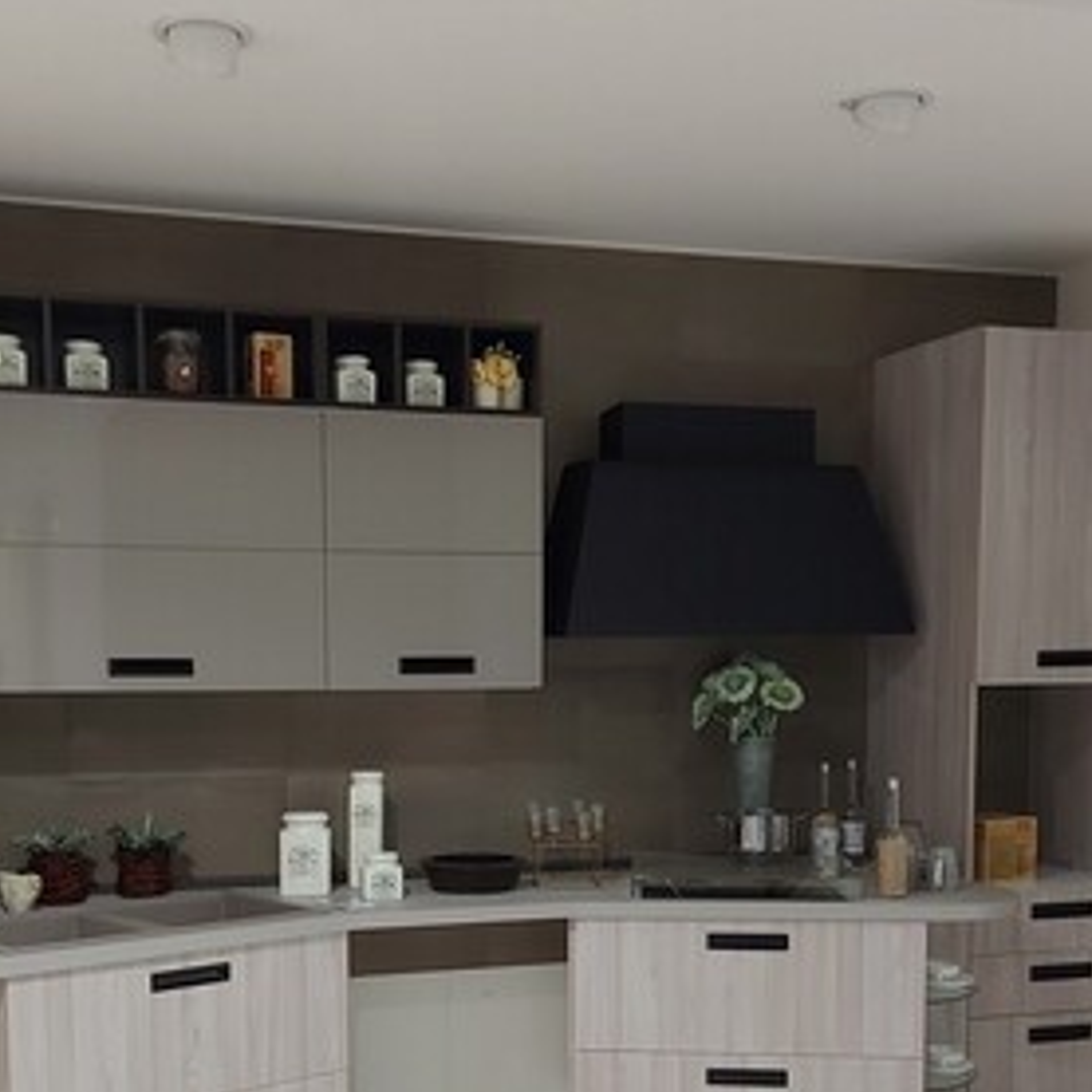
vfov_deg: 36.0
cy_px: 812
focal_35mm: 46
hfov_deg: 36.7
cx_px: 485
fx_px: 1642
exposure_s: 1/24
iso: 250
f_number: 1.8
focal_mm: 5.23
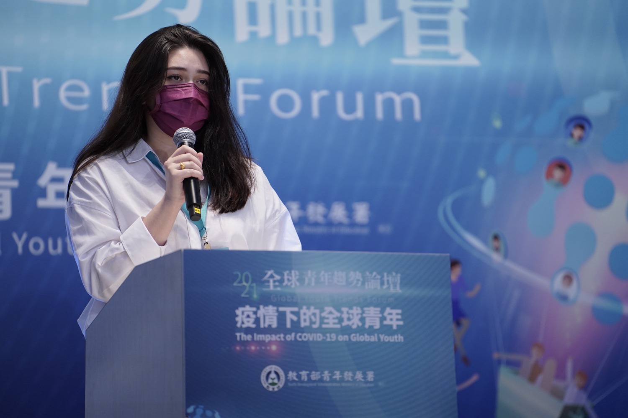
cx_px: 314
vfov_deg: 7.6
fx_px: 3140
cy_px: 209
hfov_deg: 11.4
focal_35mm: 180
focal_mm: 180
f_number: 2.8
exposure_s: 1/500
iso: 2000
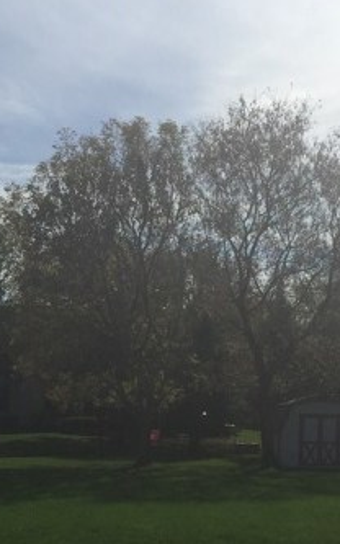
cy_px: 518
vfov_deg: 27.6
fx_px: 1053
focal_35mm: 71
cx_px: 183
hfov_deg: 18.3
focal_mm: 4.15
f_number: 2.2
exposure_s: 1/5650
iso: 32
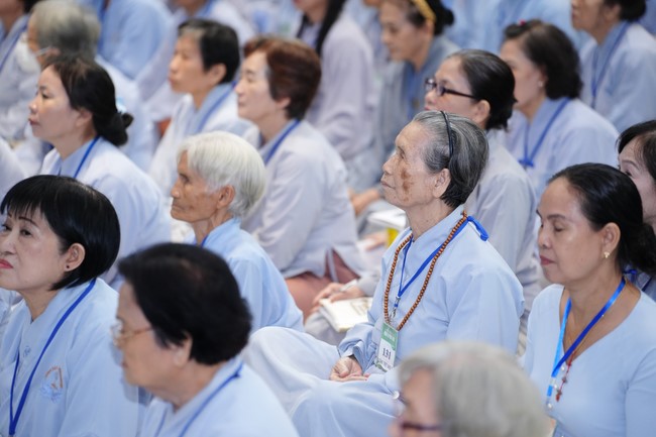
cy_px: 218
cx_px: 328
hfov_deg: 13.7
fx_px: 2732
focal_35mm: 150
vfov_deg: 9.1
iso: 2500
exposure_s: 1/200
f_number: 2.8
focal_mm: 150
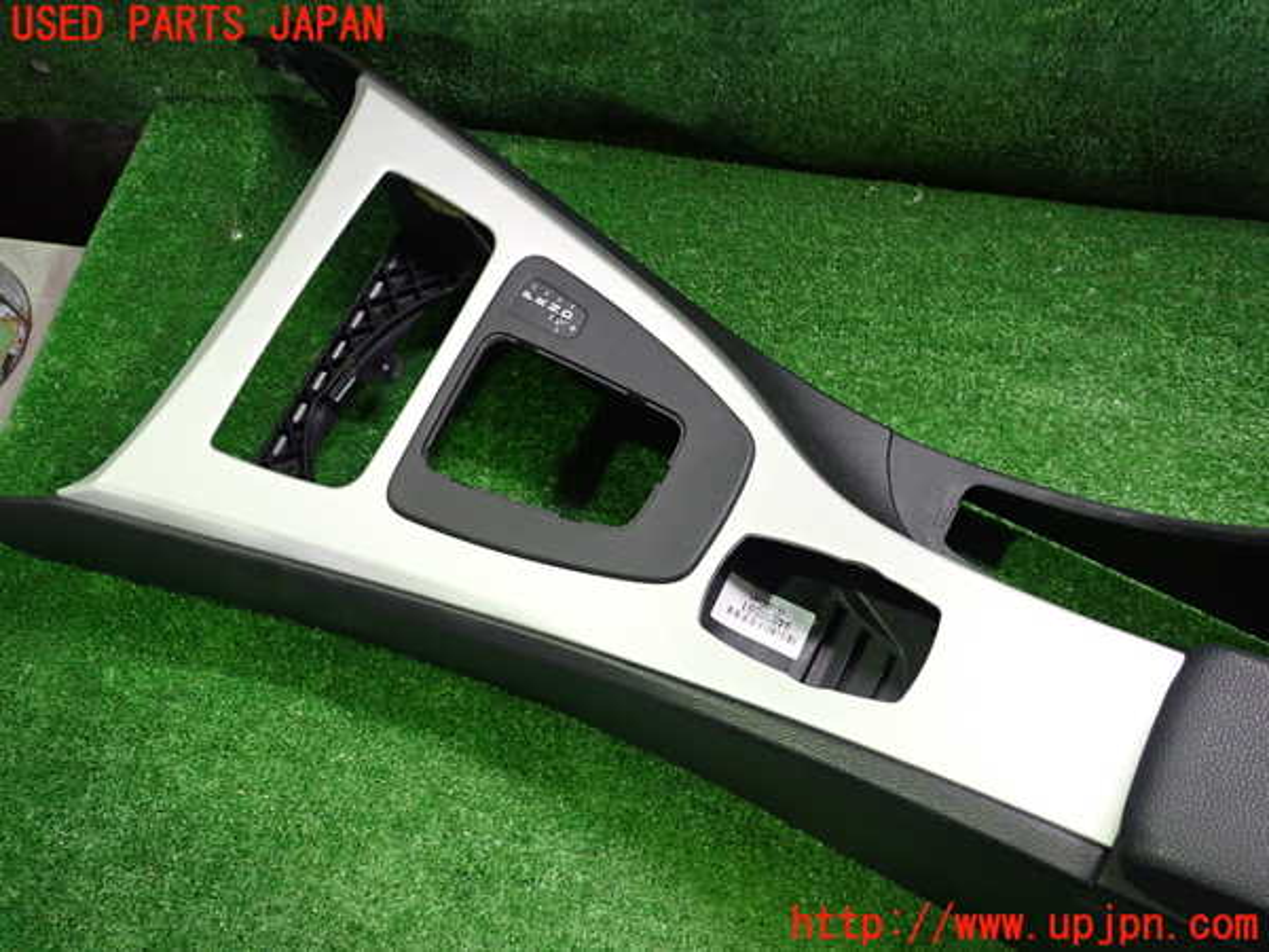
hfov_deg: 60.0
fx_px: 1100
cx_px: 634
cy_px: 476
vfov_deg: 46.8
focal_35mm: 30
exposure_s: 1/30
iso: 500
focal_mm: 5.4
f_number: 2.3
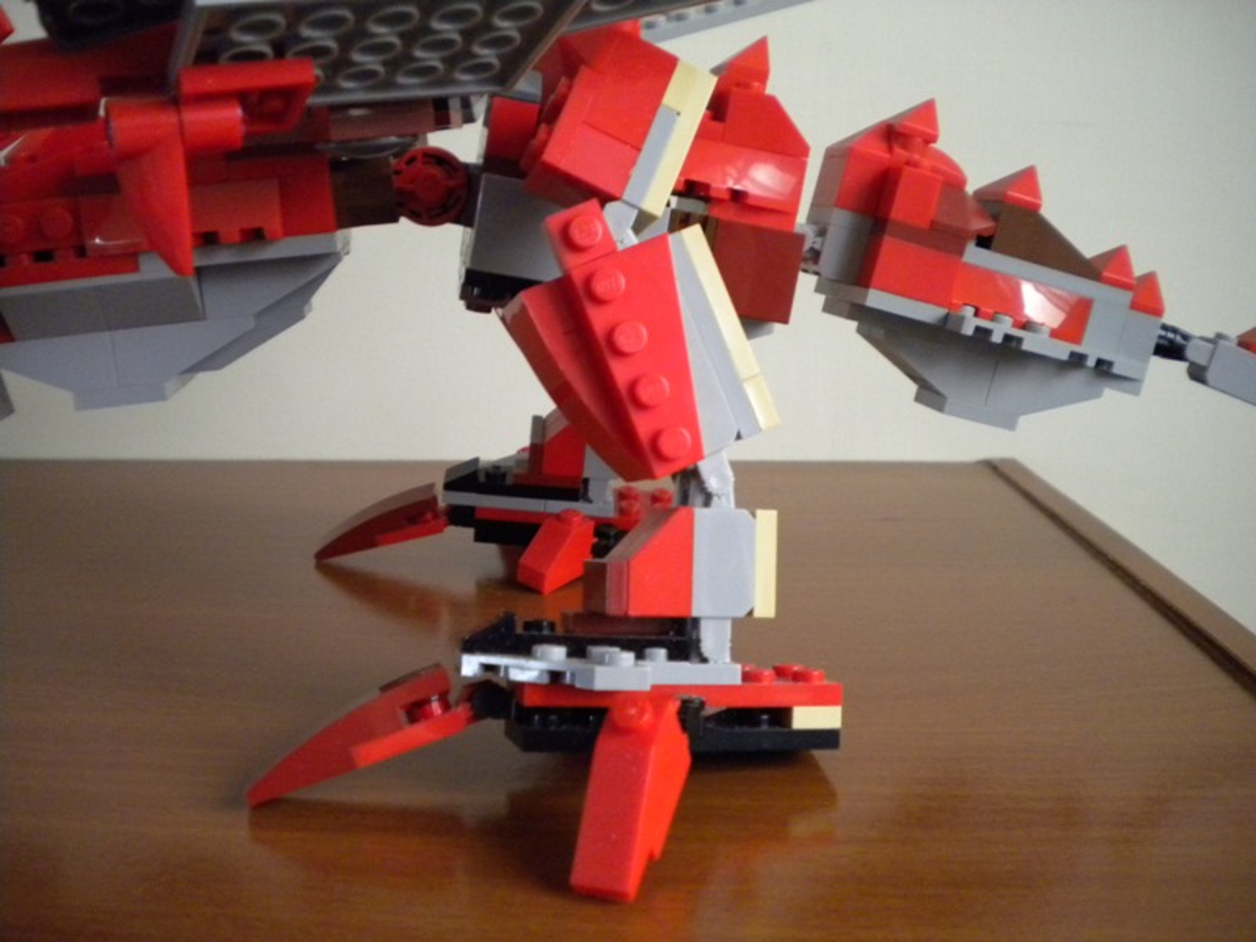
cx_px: 628
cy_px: 471
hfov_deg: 52.6
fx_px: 1270
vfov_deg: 40.7
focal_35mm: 35
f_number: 3.1
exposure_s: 1/8.8
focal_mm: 6.3
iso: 473
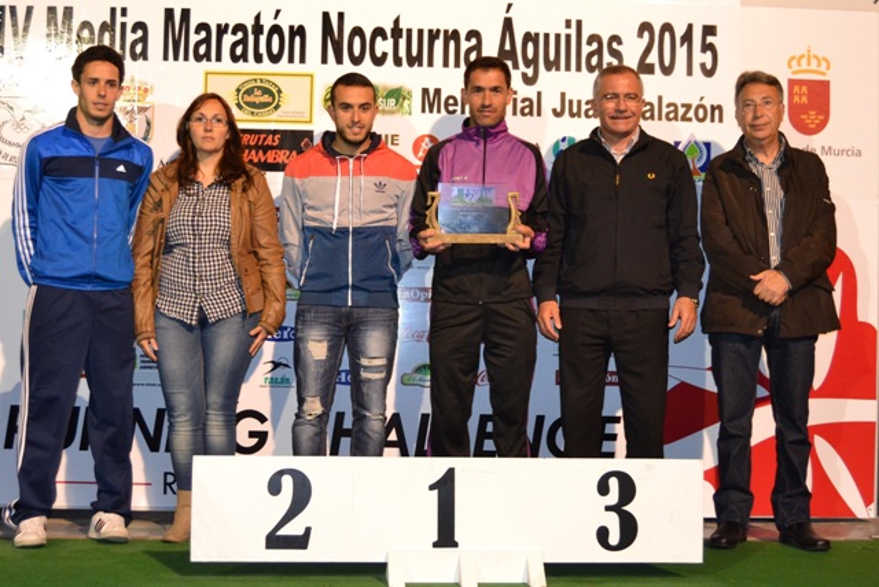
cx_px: 440
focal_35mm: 42
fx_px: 1026
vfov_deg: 31.9
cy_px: 294
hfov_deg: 46.4
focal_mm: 28
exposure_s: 1/60
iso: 1800
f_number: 4
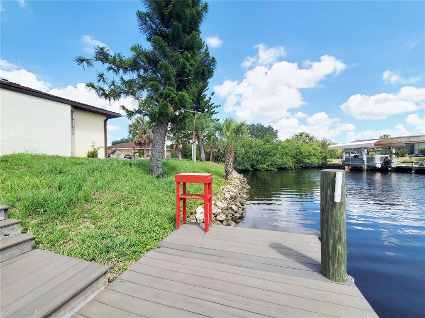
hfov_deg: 106.2
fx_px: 160
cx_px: 212
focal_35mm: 13
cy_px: 159
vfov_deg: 89.9
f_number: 2.2
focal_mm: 1.8
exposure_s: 1/809
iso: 50
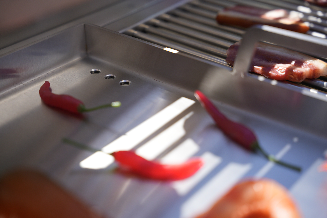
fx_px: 540
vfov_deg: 22.8
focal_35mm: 60
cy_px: 109
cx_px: 164
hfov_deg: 33.7
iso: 100
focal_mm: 59.5
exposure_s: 1/640
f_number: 3.2
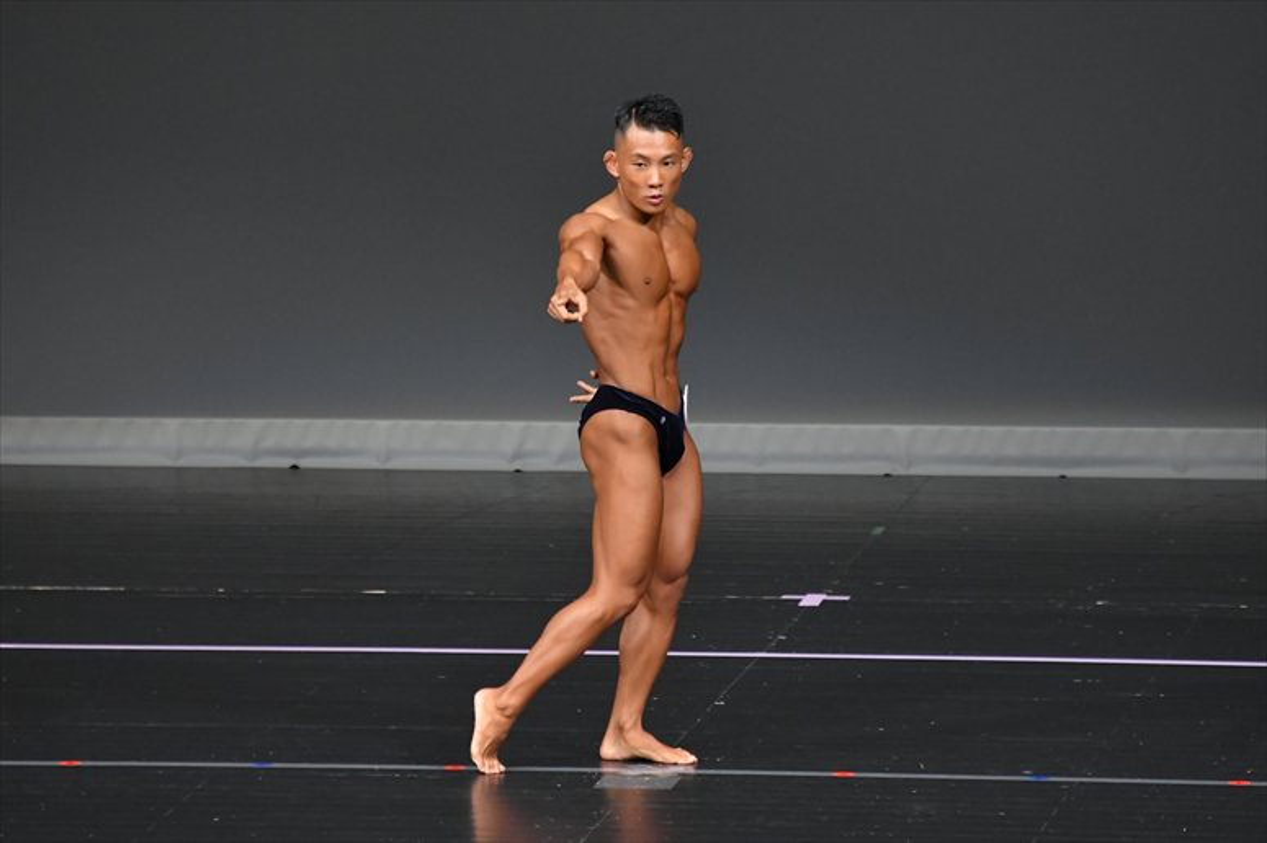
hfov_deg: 5.5
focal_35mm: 375
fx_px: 13192
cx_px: 634
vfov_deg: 3.7
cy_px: 422
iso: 4000
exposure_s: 1/400
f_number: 5.6
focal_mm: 250
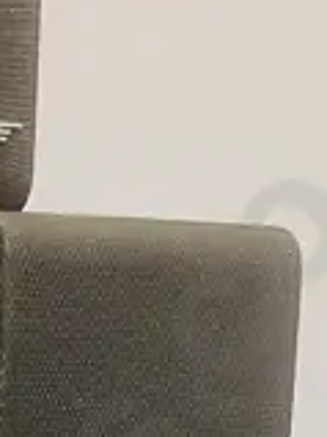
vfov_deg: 9.6
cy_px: 1105
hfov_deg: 7.8
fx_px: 2270
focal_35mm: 180
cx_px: -365
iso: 125
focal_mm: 3.99
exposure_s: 1/50
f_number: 1.8
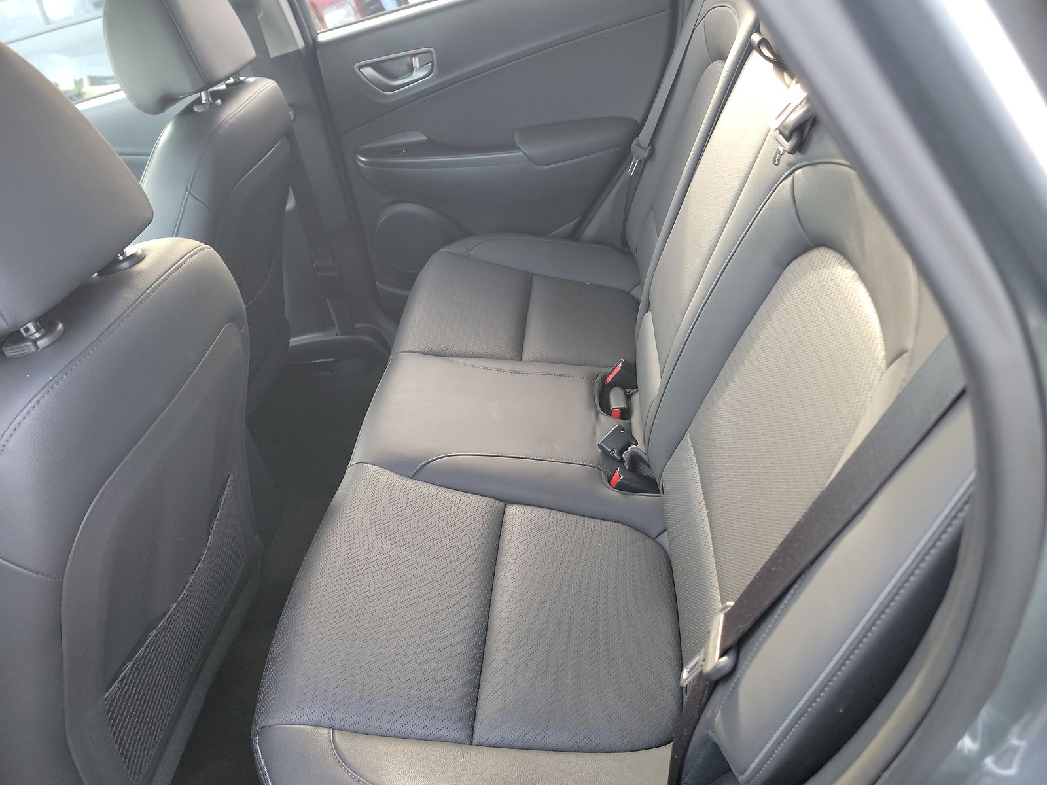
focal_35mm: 24
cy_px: 392
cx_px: 524
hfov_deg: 71.6
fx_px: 726
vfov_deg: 56.8
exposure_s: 1/59
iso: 329
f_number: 1.8
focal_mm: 6.7
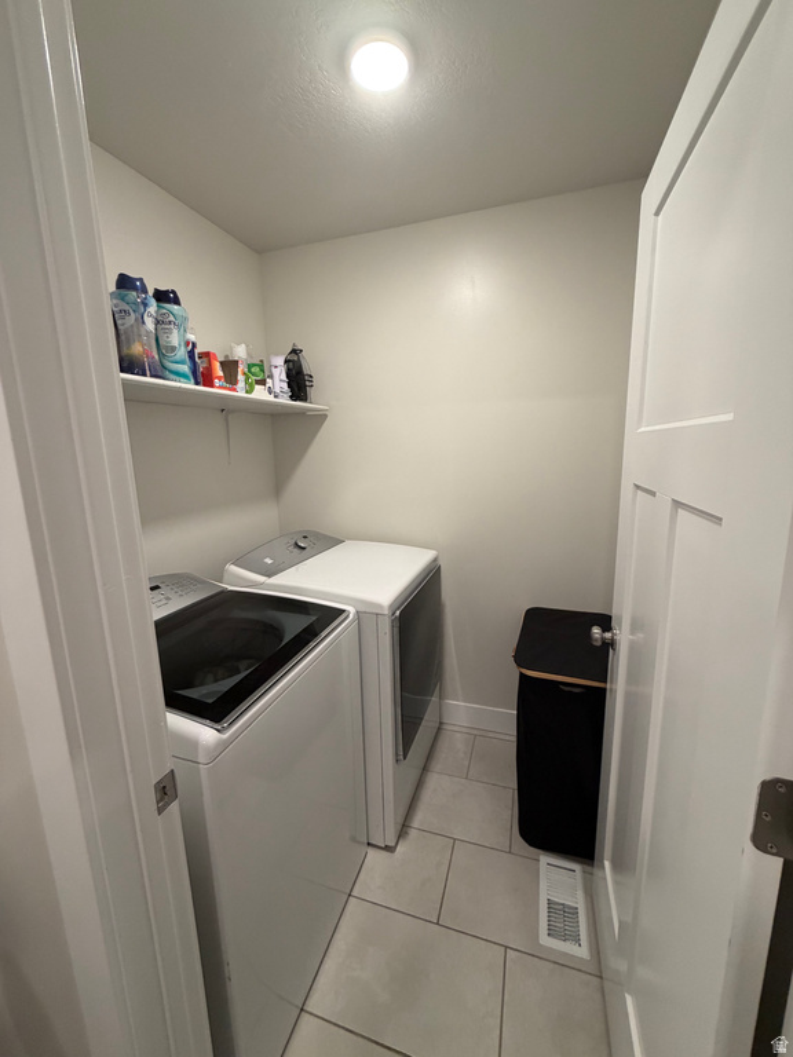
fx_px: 428
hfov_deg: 85.7
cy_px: 528
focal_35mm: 14
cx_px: 396
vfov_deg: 102.1
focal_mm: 2.22
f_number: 2.2
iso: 320
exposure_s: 1/120
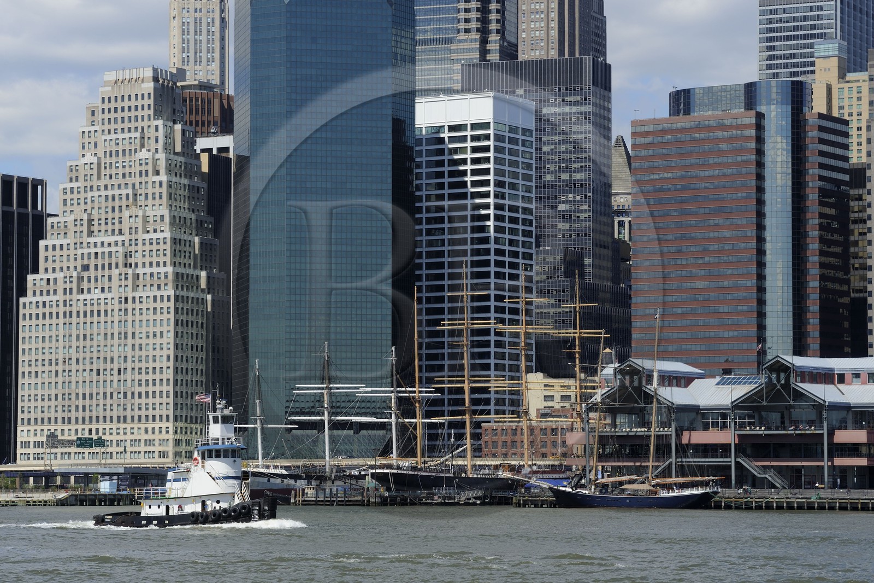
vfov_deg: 13.0
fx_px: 2548
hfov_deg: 19.5
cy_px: 292
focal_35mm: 105
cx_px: 437
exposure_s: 1/200
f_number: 11
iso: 200
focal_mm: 105
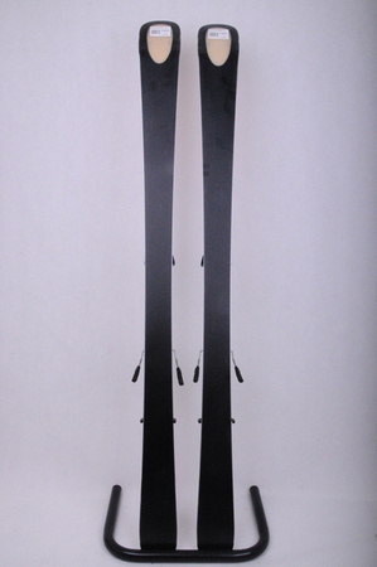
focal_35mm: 33
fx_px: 520
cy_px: 284
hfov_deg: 39.9
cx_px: 188
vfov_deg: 57.3
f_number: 20
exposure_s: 1/200
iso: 3200
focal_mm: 22
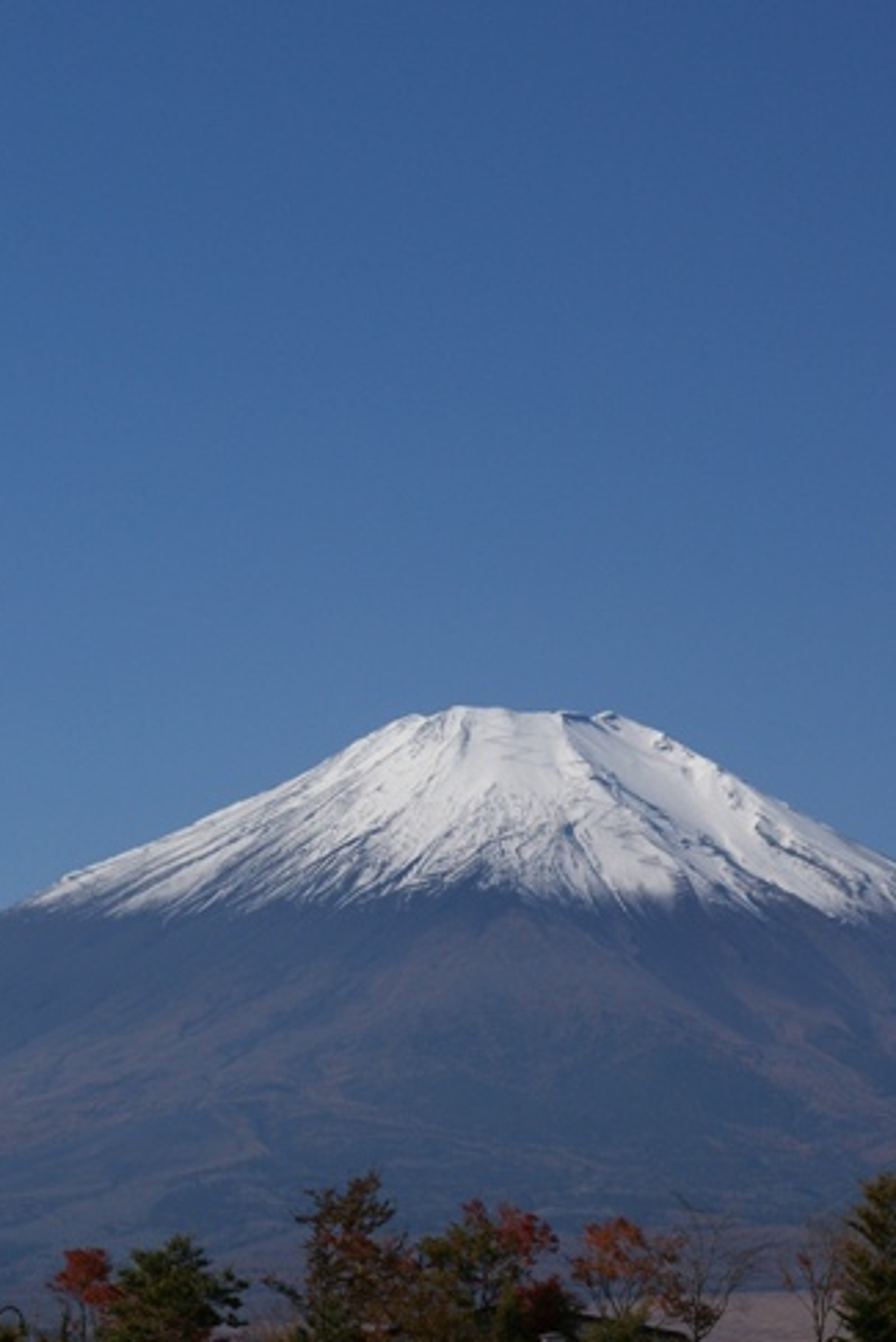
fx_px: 4588
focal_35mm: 123
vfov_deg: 16.6
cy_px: 664
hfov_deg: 11.1
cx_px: 623
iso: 200
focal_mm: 50
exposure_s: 1/640
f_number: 11
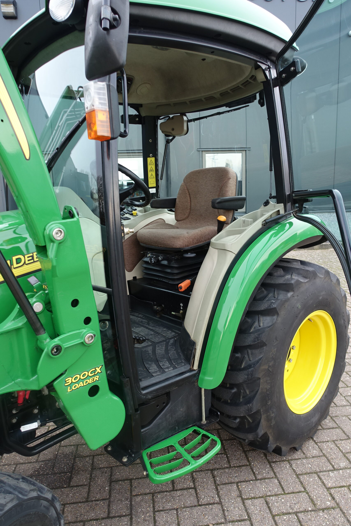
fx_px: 351
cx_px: 176
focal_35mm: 24
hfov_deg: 53.1
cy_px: 263
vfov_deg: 73.7
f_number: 2.8
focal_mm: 8.8
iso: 125
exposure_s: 1/60
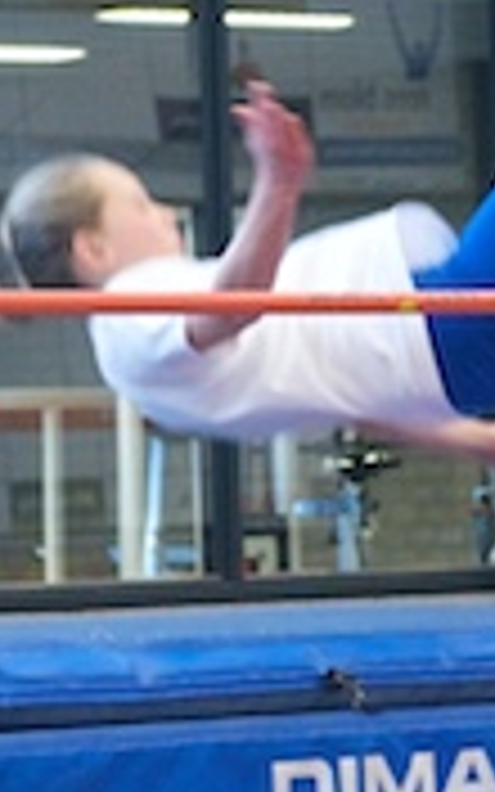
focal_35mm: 303
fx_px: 6540
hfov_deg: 4.3
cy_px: 344
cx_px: 274
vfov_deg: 6.9
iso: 3200
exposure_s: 1/125
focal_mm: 70
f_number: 4.5
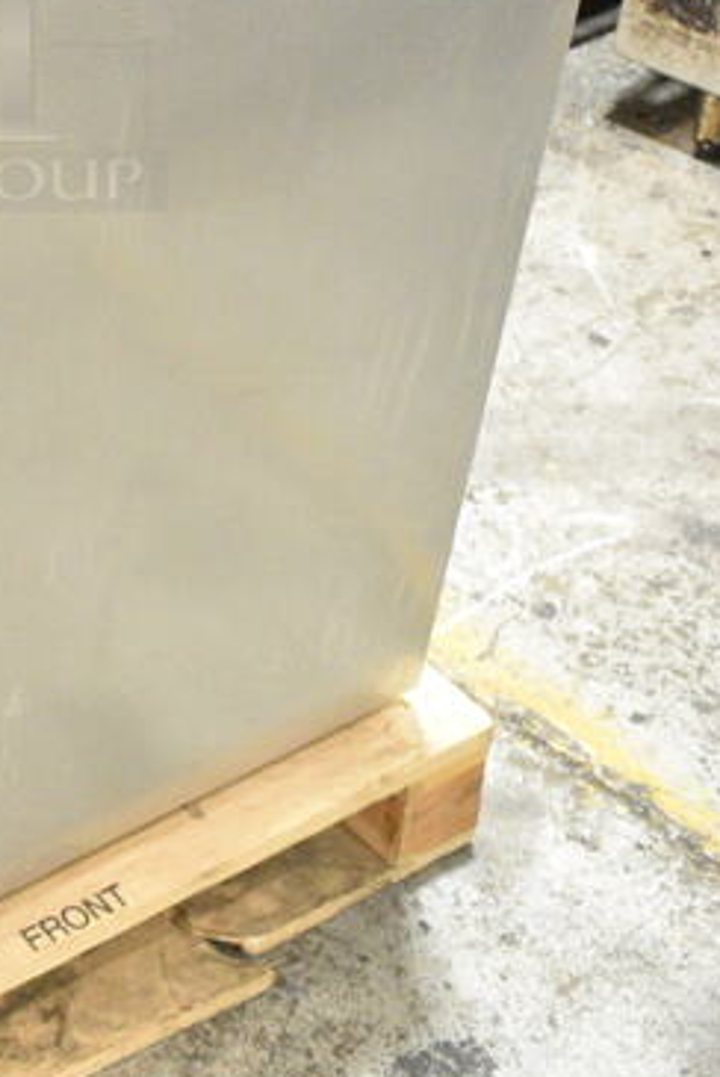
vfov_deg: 25.9
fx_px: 2246
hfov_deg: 17.3
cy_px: 58
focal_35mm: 75
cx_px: -159
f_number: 7.1
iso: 6400
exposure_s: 1/200
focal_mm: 20
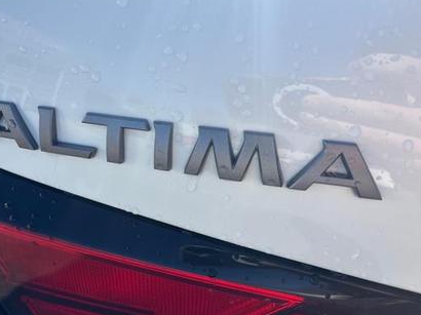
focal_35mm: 32
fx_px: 389
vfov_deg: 44.1
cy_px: 150
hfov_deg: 56.4
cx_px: 168
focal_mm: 5.96
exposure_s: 1/1848
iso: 50
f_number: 1.6
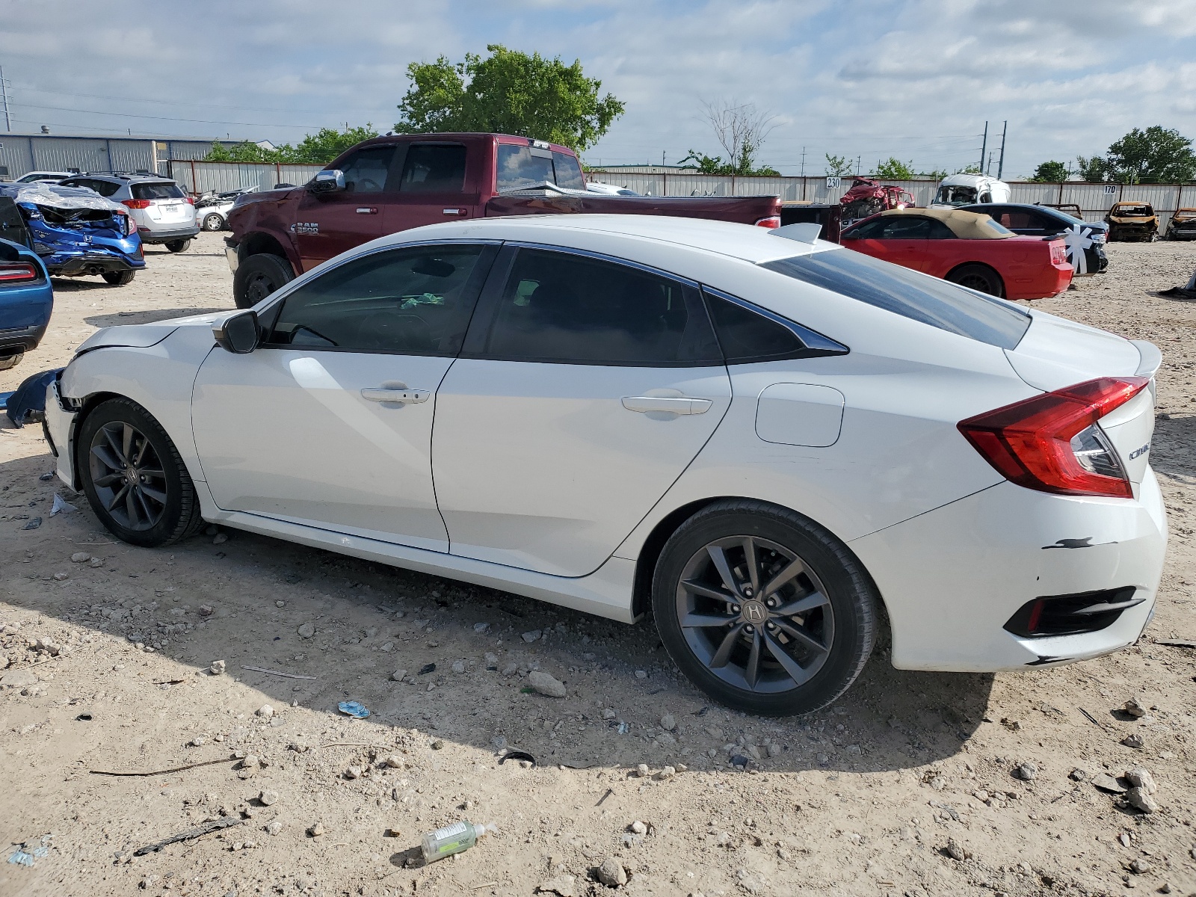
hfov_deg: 67.3
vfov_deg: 53.1
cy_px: 448
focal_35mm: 26
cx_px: 598
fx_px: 898
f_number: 1.5
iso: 50
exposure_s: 1/5000
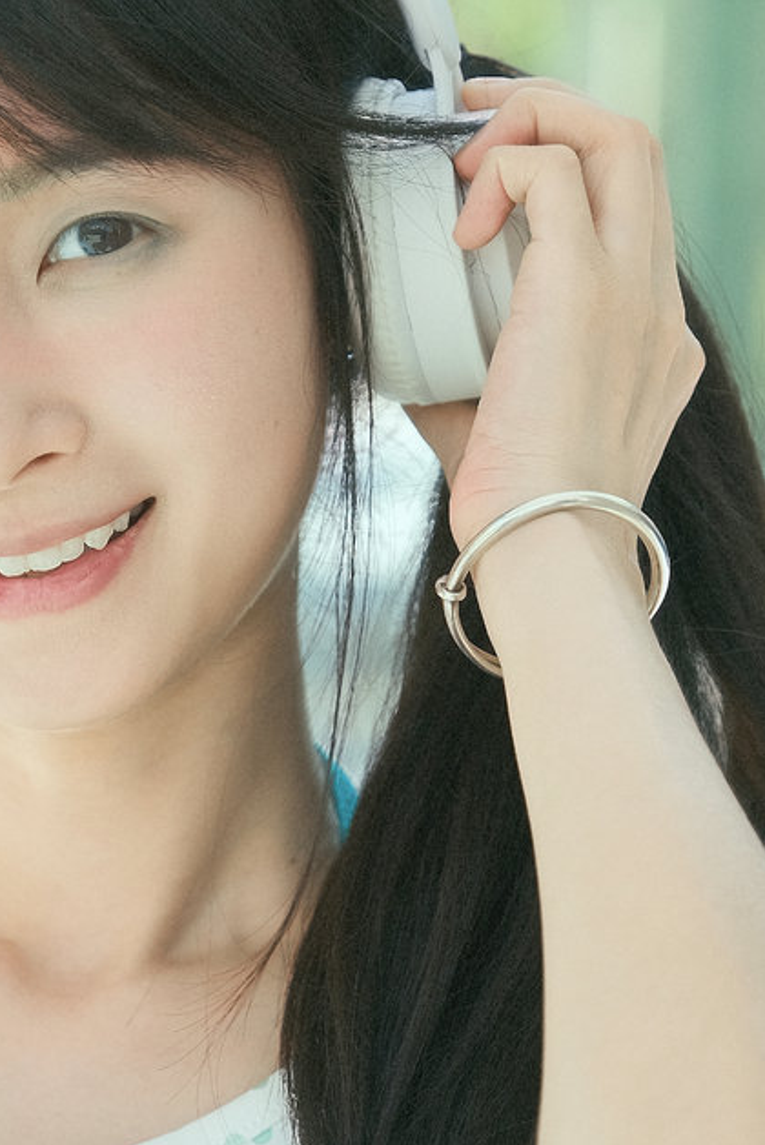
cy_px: 761
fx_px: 5667
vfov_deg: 11.5
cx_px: 113
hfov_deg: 7.7
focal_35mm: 178
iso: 250
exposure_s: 1/500
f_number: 2.8
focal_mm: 55
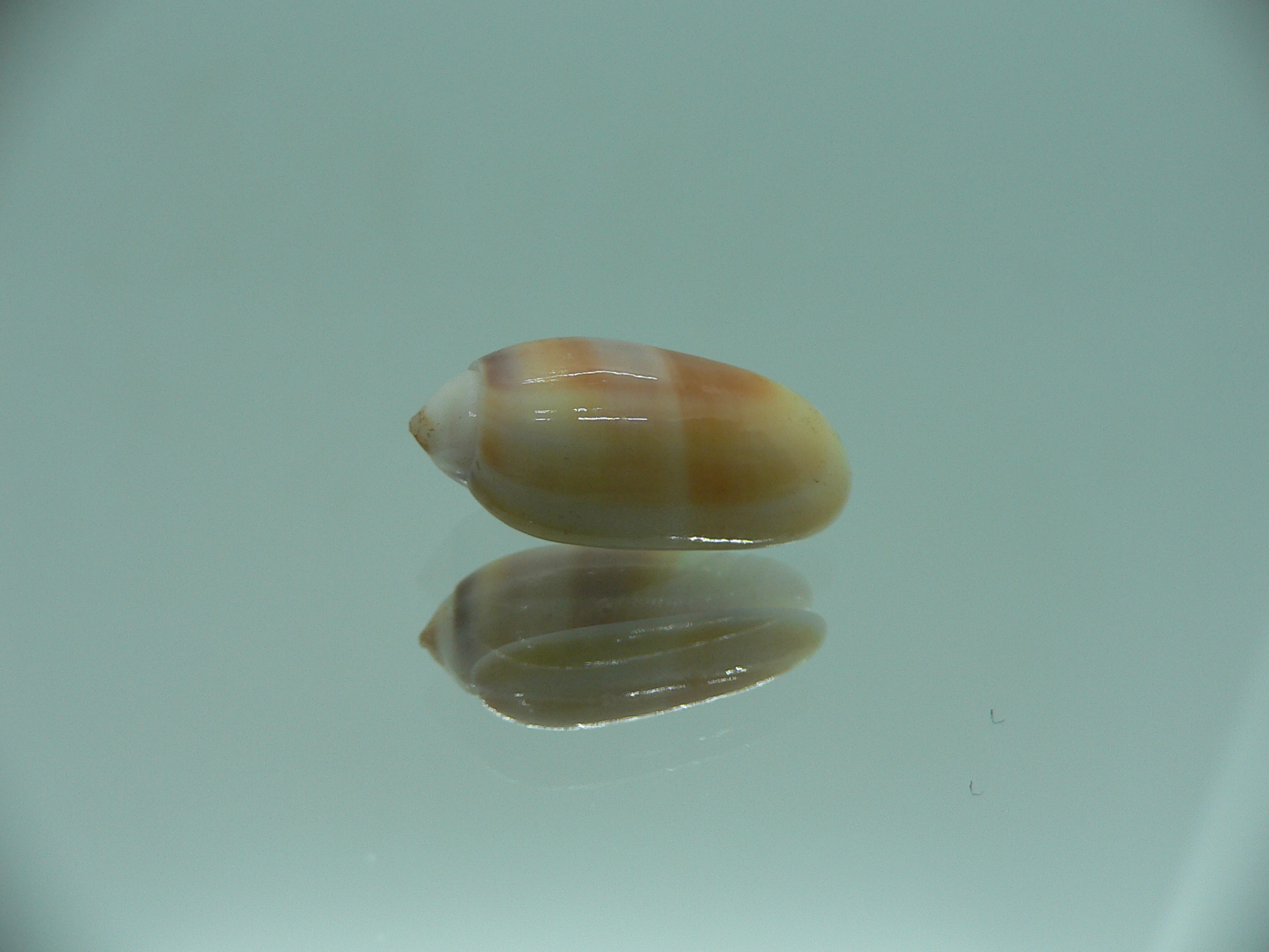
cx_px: 634
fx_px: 1283
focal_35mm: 35
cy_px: 476
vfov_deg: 40.7
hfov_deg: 52.6
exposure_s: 1/80
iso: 80
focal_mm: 4.6
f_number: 2.8
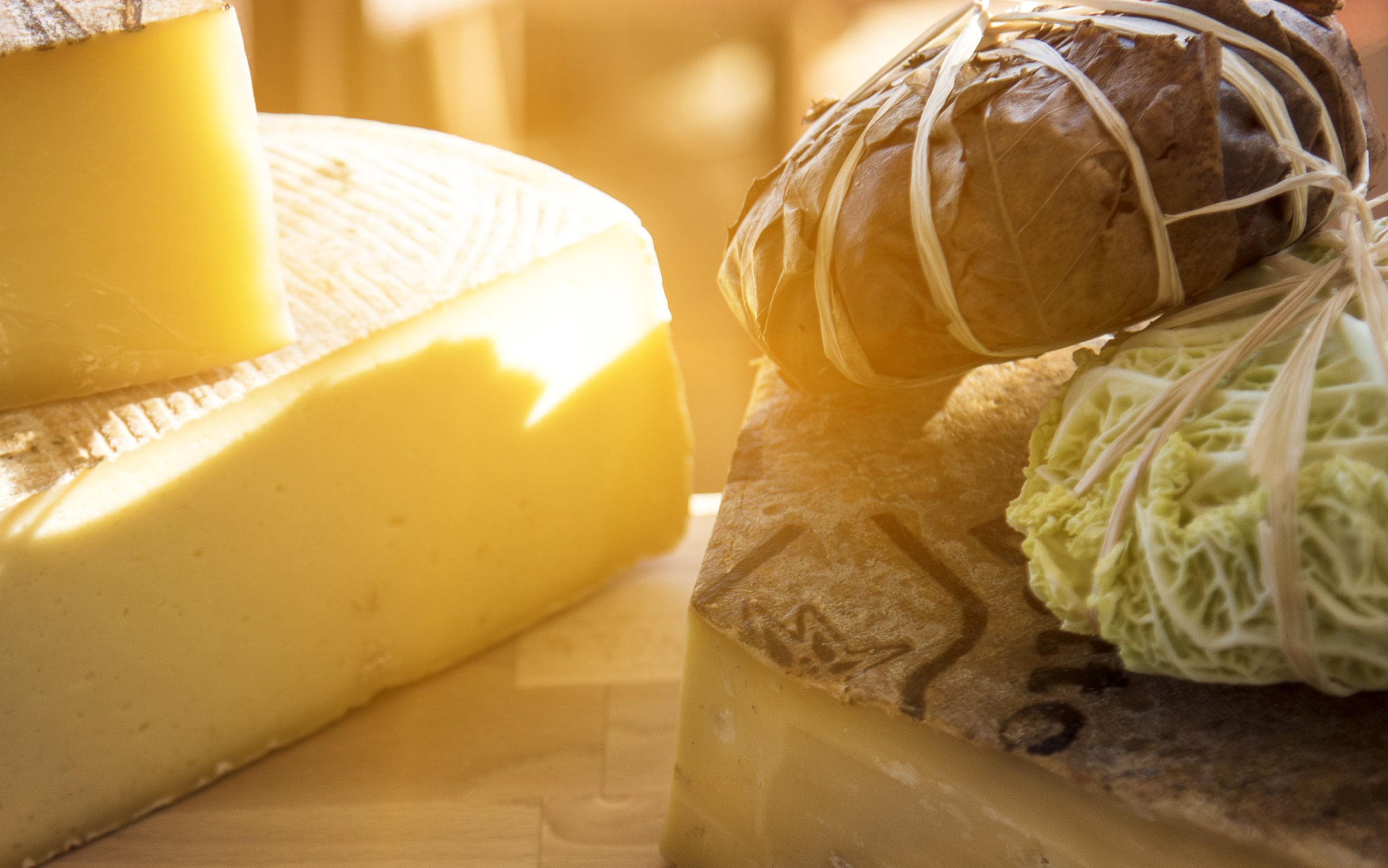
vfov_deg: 8.0
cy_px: 795
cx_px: 398
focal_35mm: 163
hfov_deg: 12.8
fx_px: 6166
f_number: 4
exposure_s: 1/160
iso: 100
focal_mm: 78
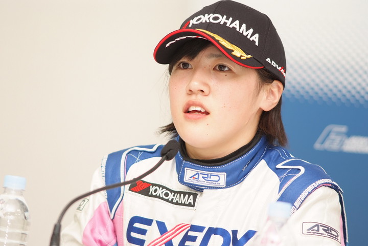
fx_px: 2760
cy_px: 123
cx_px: 184
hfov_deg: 7.6
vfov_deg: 5.1
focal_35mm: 270
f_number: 2.8
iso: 400
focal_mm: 180
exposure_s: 1/125
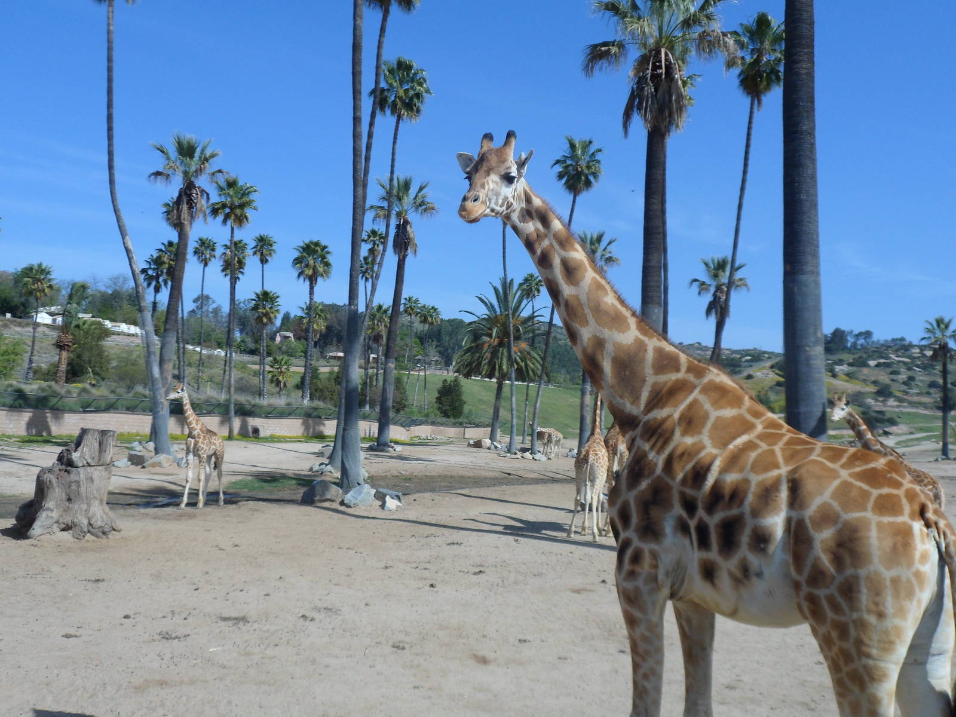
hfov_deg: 54.0
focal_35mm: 34
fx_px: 939
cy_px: 358
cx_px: 478
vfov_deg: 41.8
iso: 80
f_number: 10.4
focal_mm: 5.7
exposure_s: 1/125
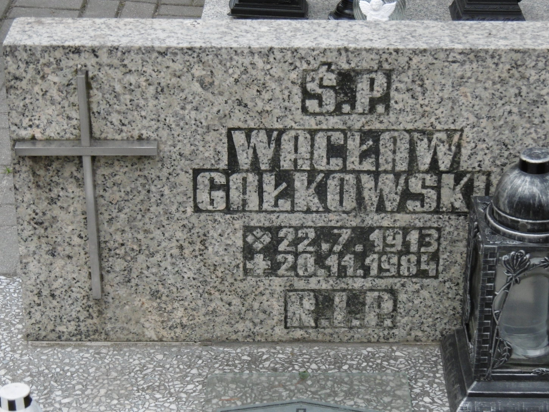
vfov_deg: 15.4
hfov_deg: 20.4
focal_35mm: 96
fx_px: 1522
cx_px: 309
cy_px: 244
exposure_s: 1/250
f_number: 4.4
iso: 100
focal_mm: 12.1
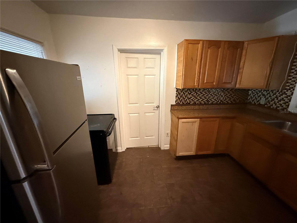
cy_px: 112
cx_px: 148
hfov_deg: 102.1
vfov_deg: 85.7
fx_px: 120
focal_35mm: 14
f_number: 2.2
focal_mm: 2.22
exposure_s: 1/40
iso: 1250
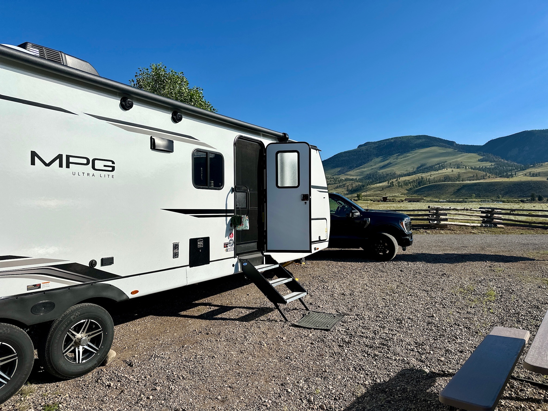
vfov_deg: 56.8
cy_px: 206
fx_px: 380
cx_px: 274
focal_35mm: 24
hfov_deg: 71.6
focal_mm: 6.86
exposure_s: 1/9709
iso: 80
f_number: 1.78
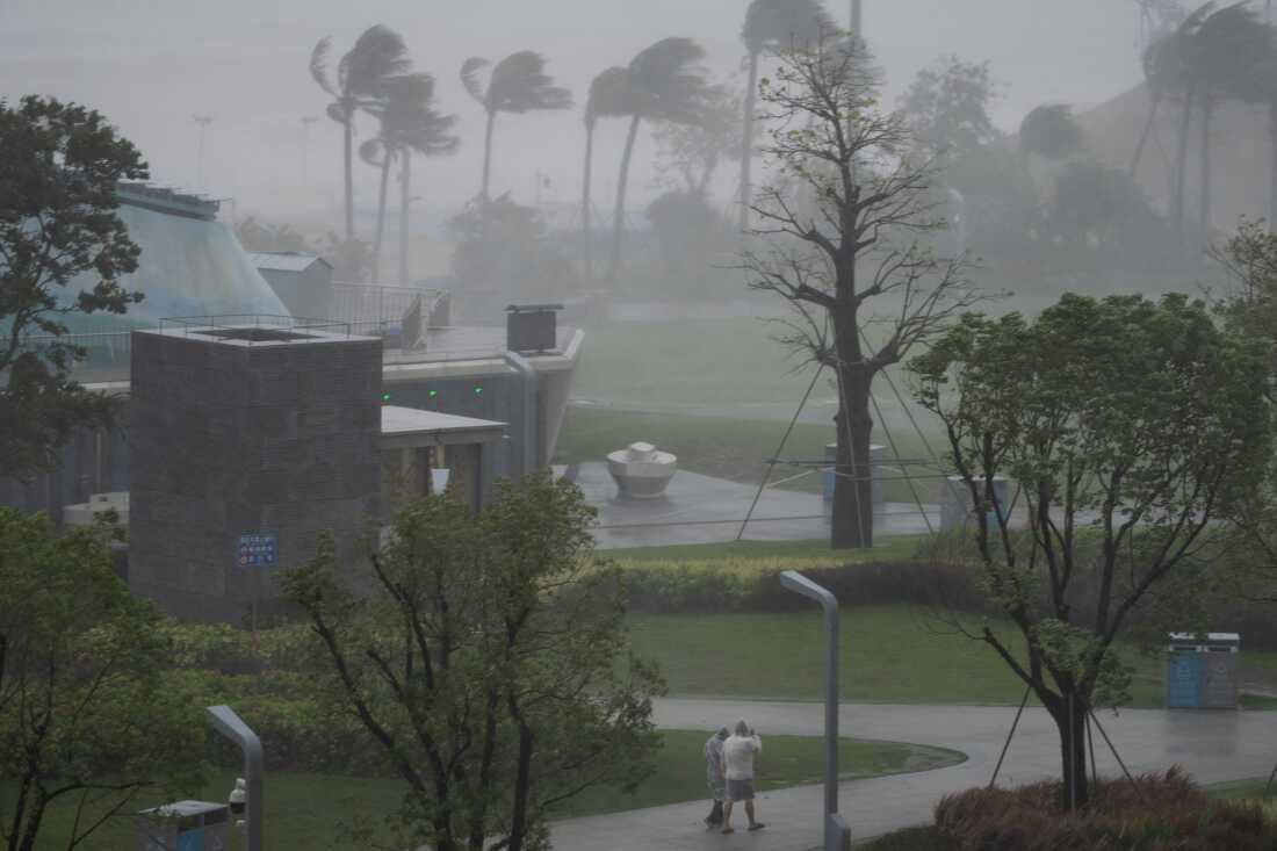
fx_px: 5674
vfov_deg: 8.6
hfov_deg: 12.8
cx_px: 638
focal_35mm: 160
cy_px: 426
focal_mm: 160
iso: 200
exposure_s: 1/100
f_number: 2.8
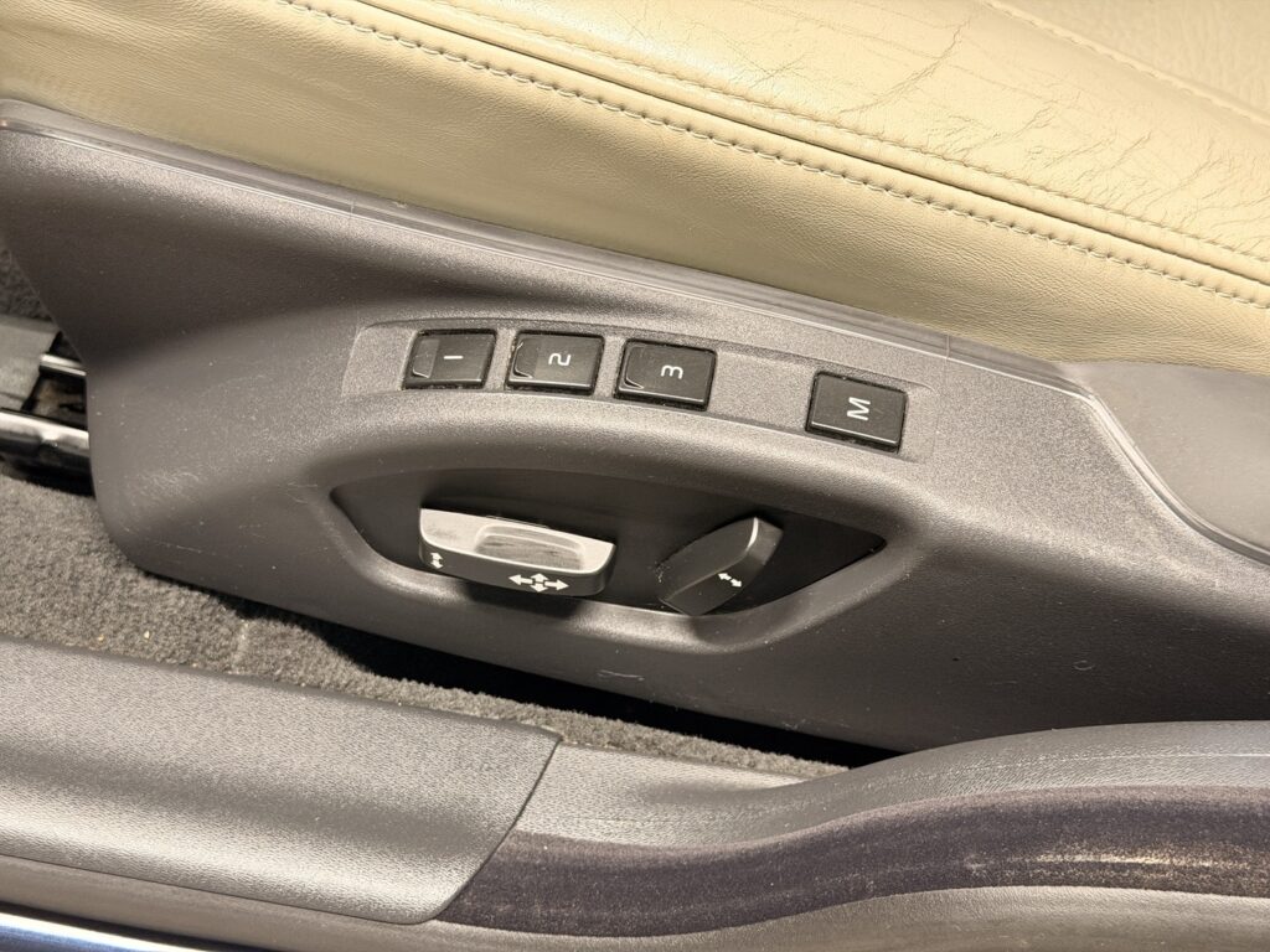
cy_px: 476
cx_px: 635
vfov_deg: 30.3
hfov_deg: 39.7
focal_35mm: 48
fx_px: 1761
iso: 250
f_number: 1.78
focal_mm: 6.76
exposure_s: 1/33
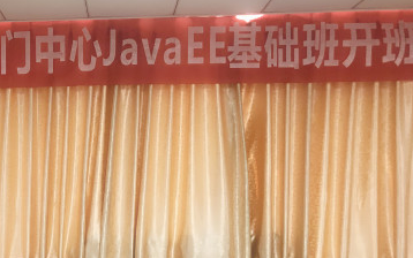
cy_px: 234
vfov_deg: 23.8
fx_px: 597
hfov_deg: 36.2
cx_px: 54
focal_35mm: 53
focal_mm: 3.99
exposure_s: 1/33
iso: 25
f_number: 1.8
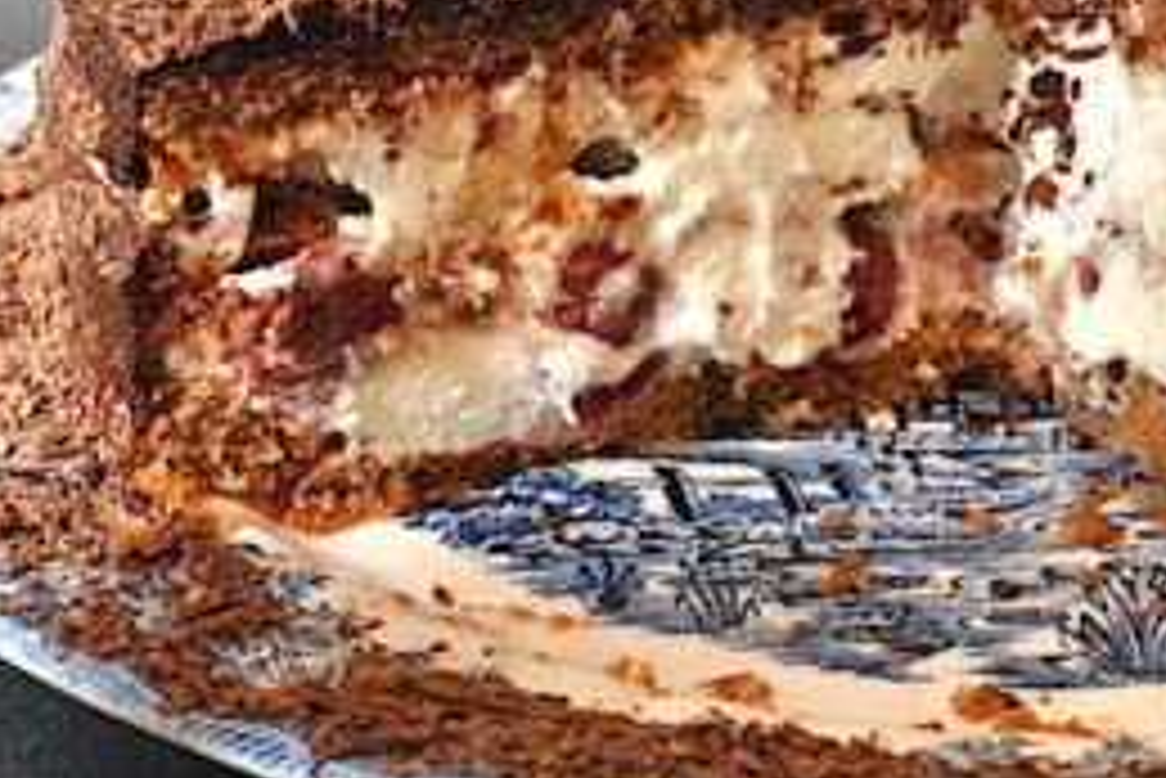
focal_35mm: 171
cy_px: 497
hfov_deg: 12.0
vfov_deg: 8.0
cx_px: 779
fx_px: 5541
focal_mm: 50
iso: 400
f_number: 8
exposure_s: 1/60
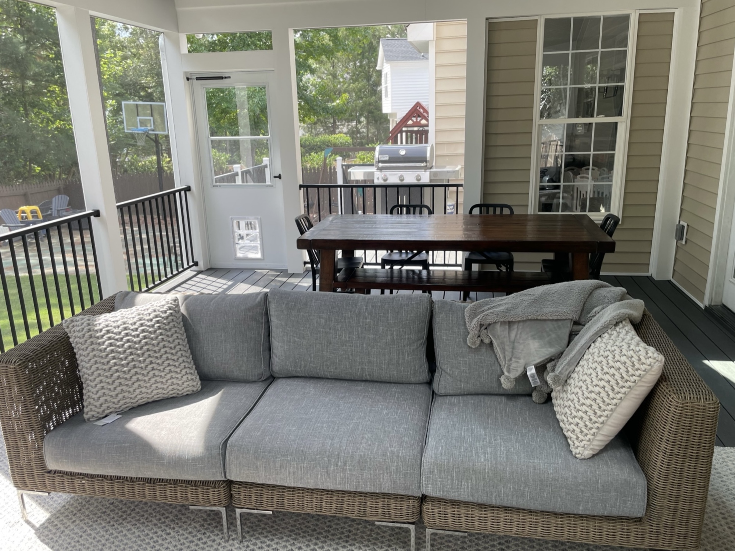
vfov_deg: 53.0
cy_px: 276
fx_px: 552
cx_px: 368
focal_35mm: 26
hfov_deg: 67.3
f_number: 1.6
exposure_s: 1/237
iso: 32
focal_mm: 4.2
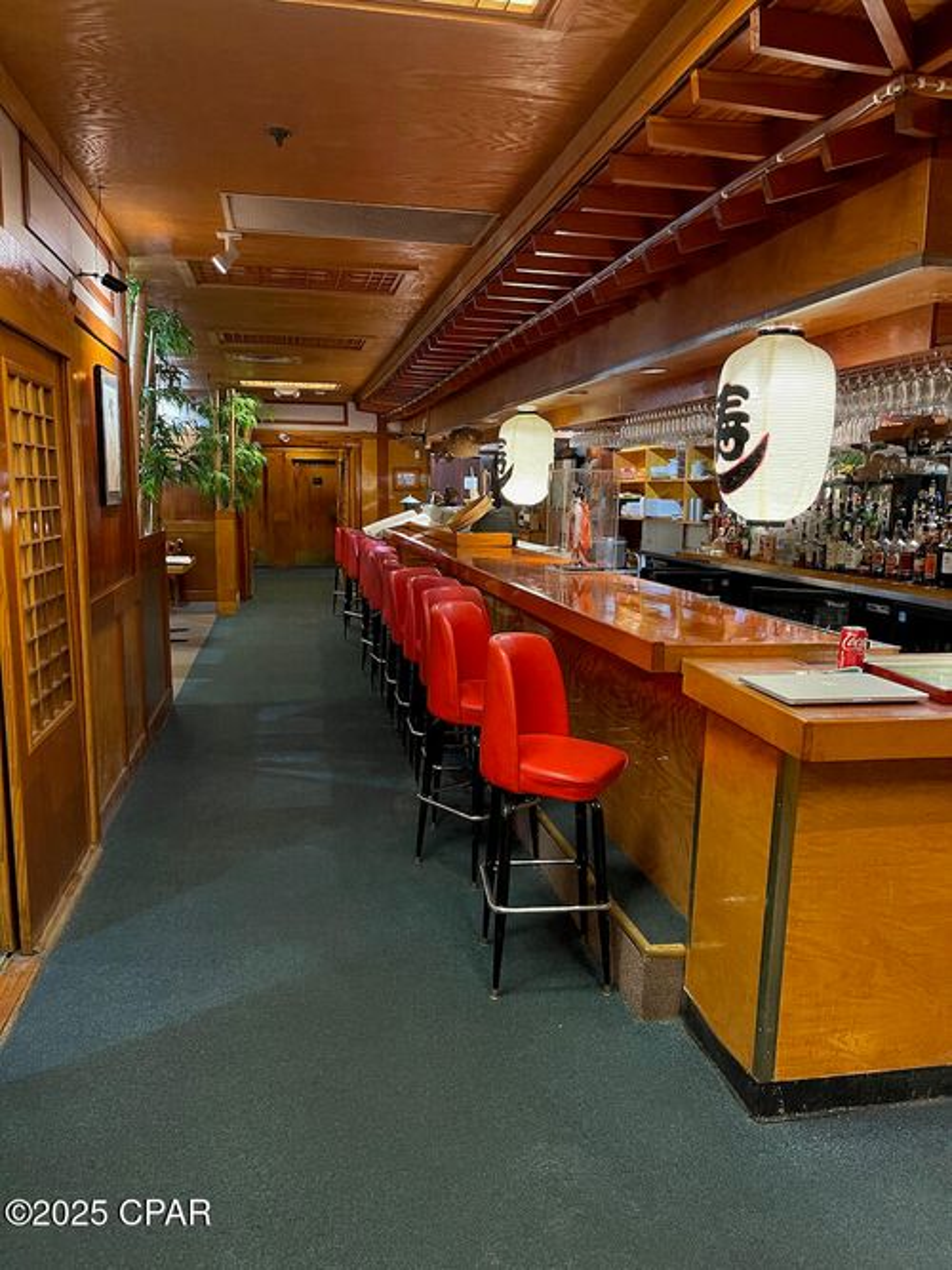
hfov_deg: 53.0
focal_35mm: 26
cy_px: 635
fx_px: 954
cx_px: 476
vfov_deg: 67.3
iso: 640
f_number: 1.6
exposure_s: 1/30
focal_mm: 5.1
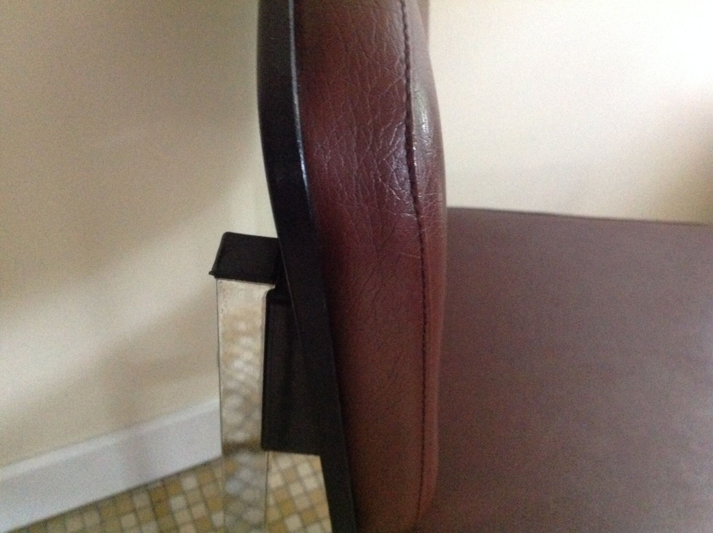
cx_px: 356
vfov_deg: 40.6
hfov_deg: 52.7
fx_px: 720
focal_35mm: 35
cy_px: 266
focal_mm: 4.28
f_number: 2.4
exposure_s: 1/15
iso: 800
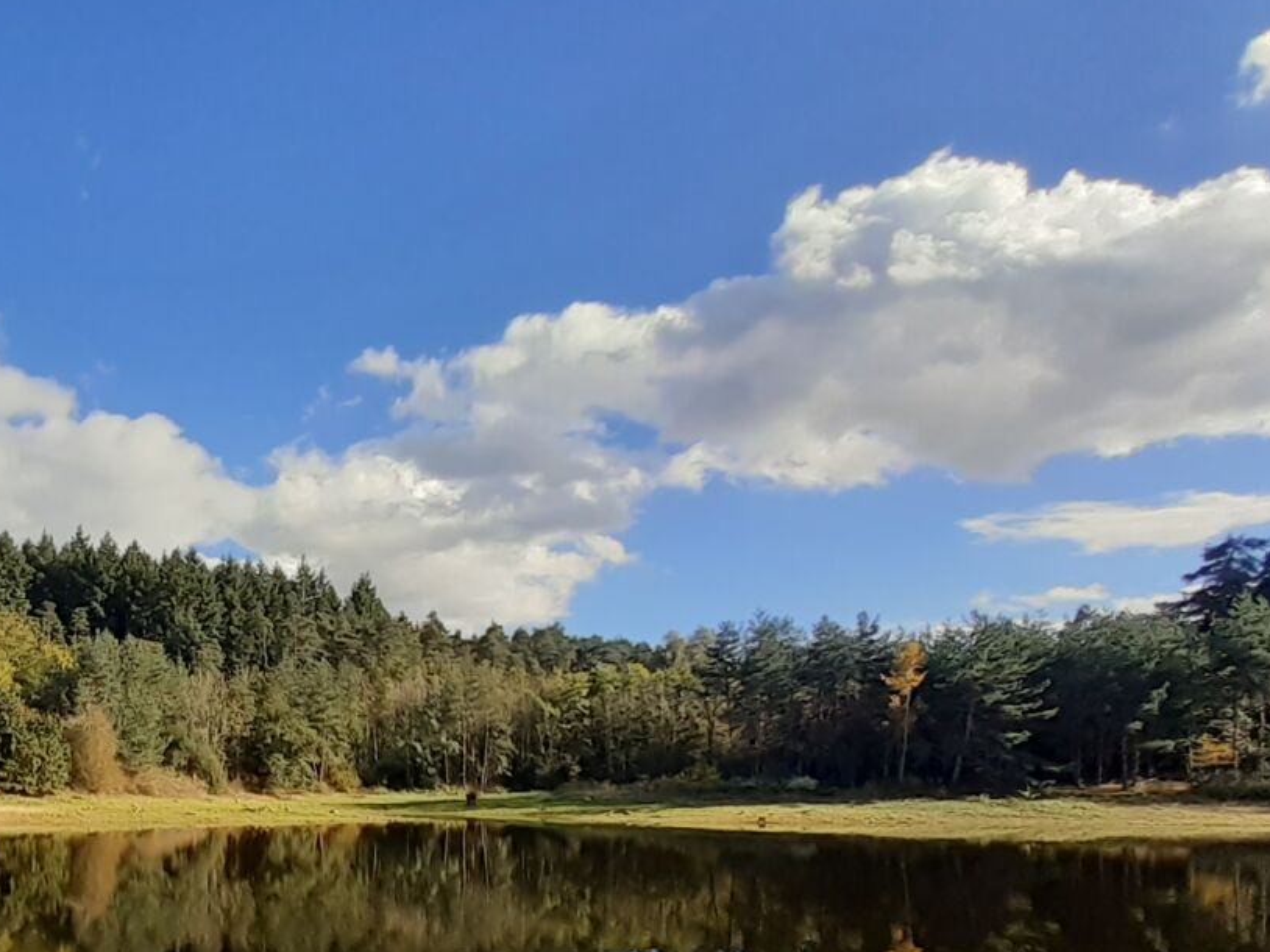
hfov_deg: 64.3
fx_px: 844
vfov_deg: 54.4
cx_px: 179
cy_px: 776
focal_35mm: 23
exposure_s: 1/728
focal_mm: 1.13
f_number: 2.2
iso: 40
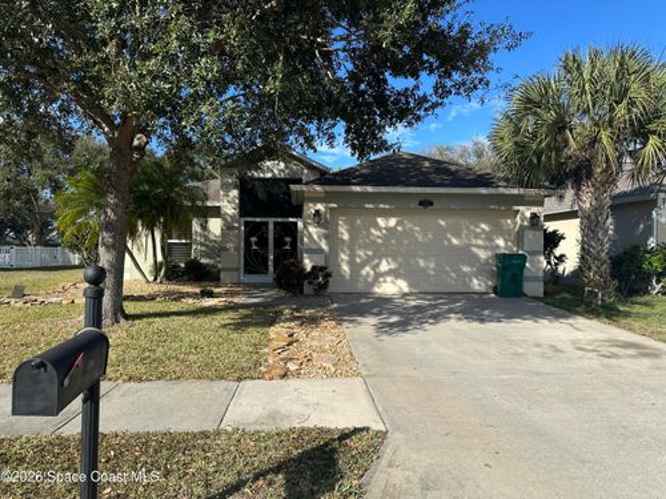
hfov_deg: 71.6
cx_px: 333
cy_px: 250
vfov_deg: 56.8
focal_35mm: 24
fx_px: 462
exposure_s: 1/3861
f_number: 1.78
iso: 80
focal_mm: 6.86
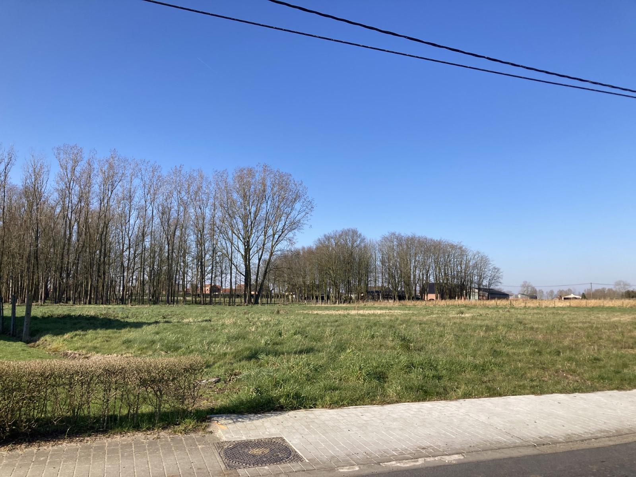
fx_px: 514
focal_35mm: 28
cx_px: 318
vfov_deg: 49.7
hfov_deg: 63.4
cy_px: 238
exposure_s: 1/1675
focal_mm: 3.99
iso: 20
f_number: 1.8
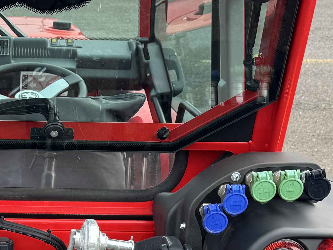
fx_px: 924
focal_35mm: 96
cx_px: 8
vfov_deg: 15.0
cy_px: 278
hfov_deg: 19.9
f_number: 1.78
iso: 80
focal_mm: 6.76
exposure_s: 1/723
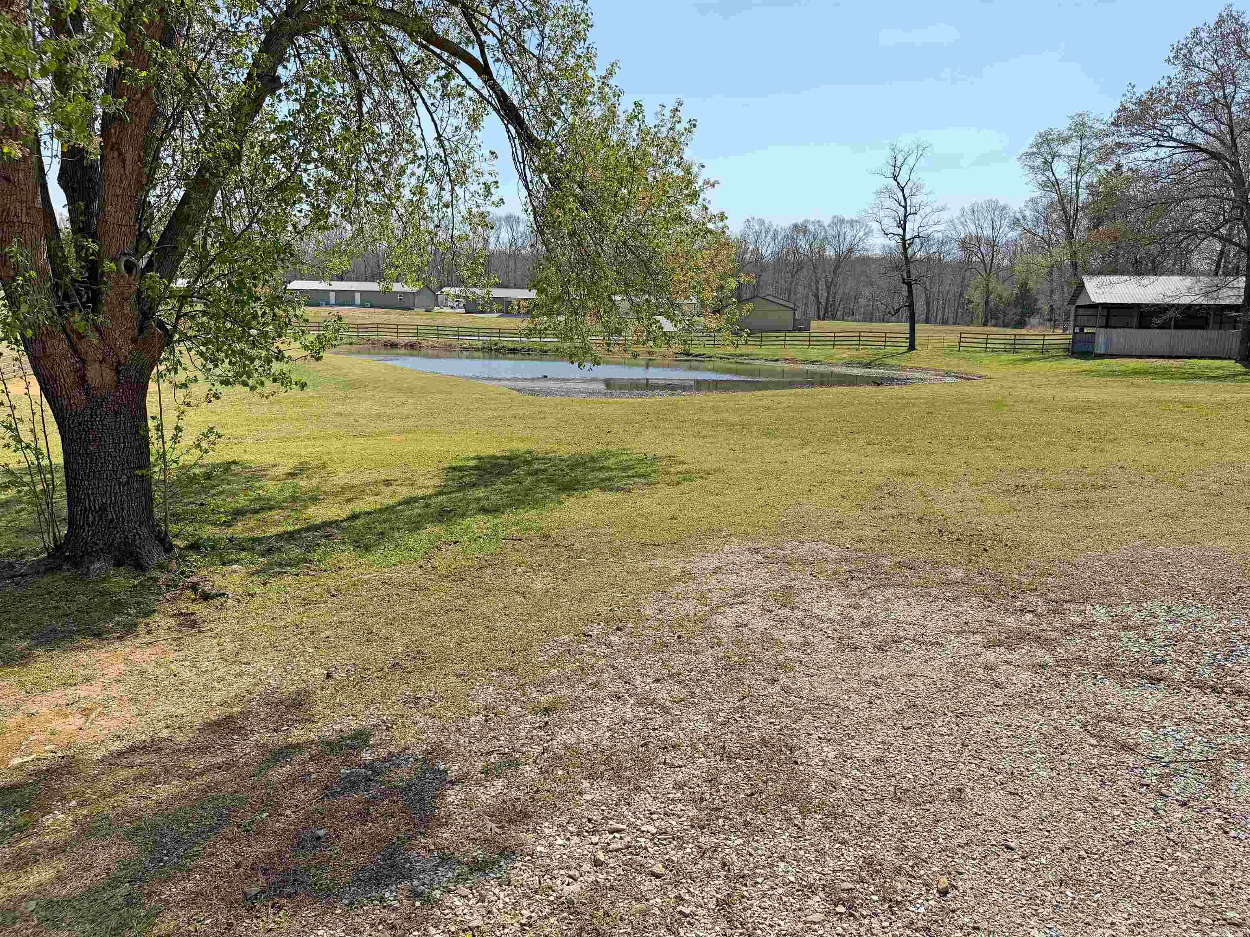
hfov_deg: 71.6
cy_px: 468
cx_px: 625
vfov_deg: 56.8
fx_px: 867
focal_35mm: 24
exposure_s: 1/4975
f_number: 1.78
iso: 80
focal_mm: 6.76
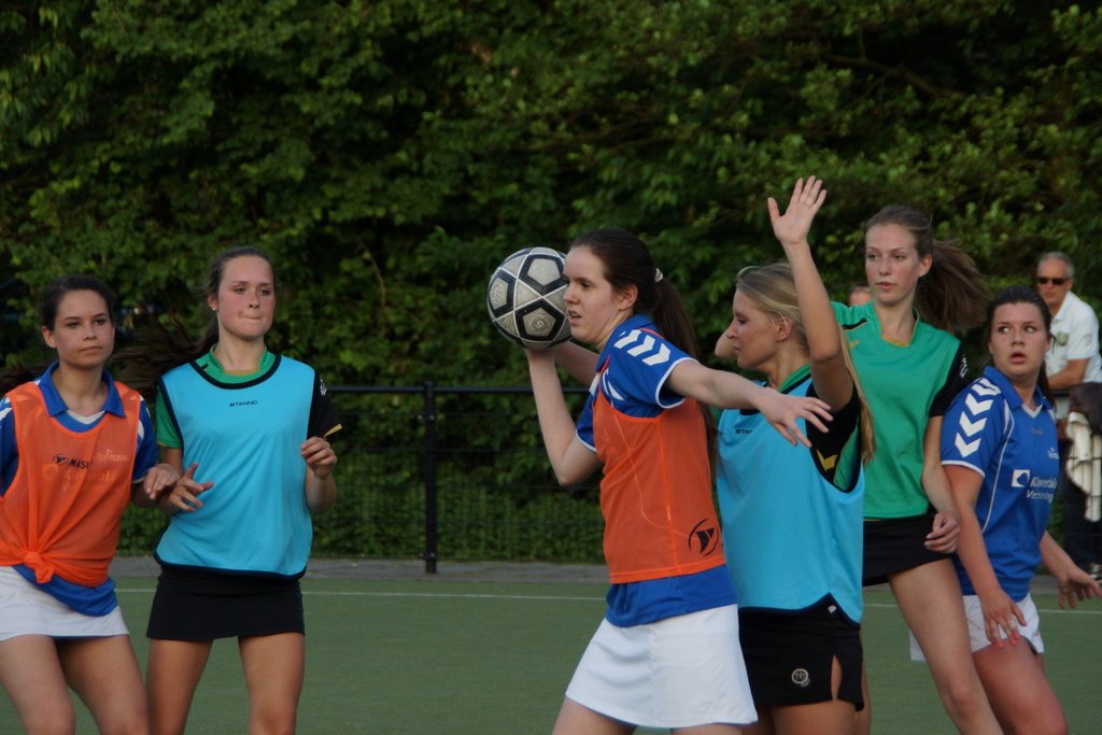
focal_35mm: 150
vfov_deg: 9.2
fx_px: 4592
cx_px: 551
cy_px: 368
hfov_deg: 13.7
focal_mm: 100
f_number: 5.6
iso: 400
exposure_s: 1/500
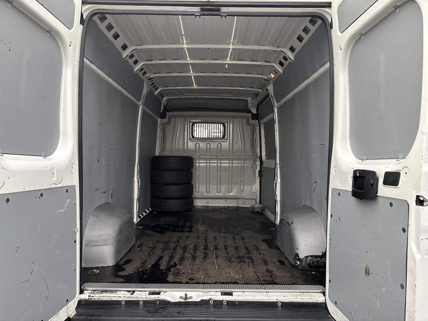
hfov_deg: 67.3
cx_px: 214
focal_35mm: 26
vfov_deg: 53.1
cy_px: 160
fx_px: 321
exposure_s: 1/256
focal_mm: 5.96
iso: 40
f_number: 1.6
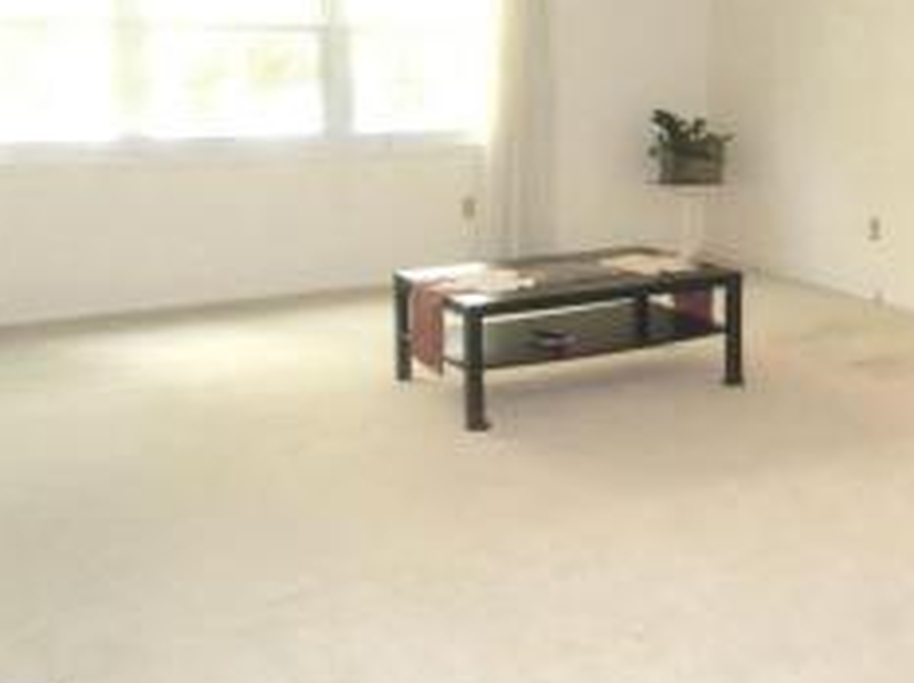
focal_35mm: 43
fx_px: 1134
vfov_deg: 32.8
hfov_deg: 43.0
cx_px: 643
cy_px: 165
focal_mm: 4.5
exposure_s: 1/30
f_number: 3.1
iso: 180
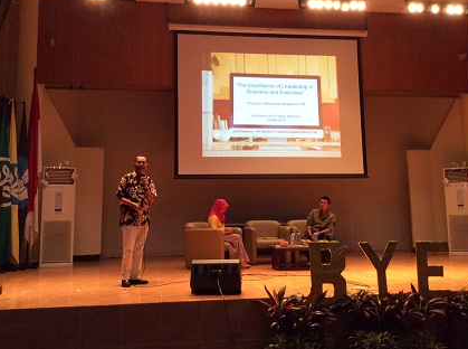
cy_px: 144
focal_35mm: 38
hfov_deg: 49.1
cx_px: 226
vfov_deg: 37.4
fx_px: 512
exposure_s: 1/25
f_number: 2.4
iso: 250
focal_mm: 3.3
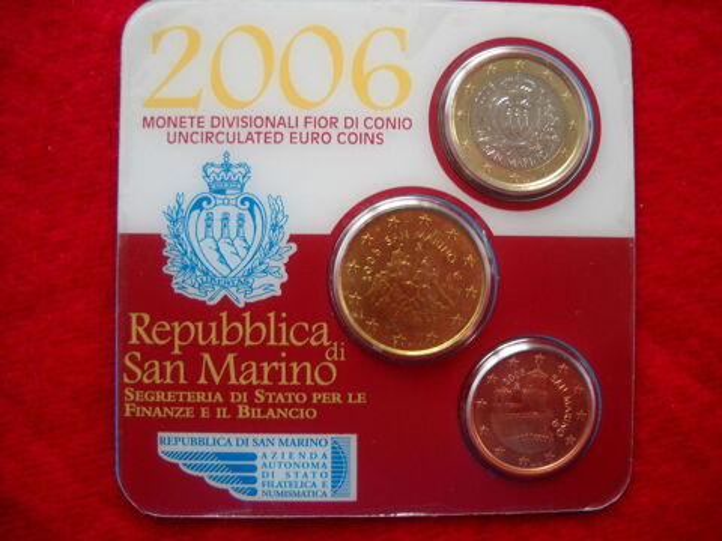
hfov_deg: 45.8
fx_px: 855
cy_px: 270
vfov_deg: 35.1
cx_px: 361
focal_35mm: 41
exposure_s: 1/60
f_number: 3.1
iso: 191
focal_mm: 6.72
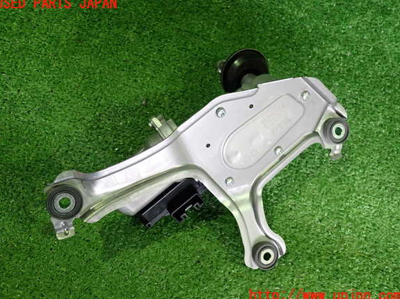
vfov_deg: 45.4
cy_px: 150
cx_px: 198
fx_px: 358
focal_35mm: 31
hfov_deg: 58.4
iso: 320
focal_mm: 5.4
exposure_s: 1/30
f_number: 2.3
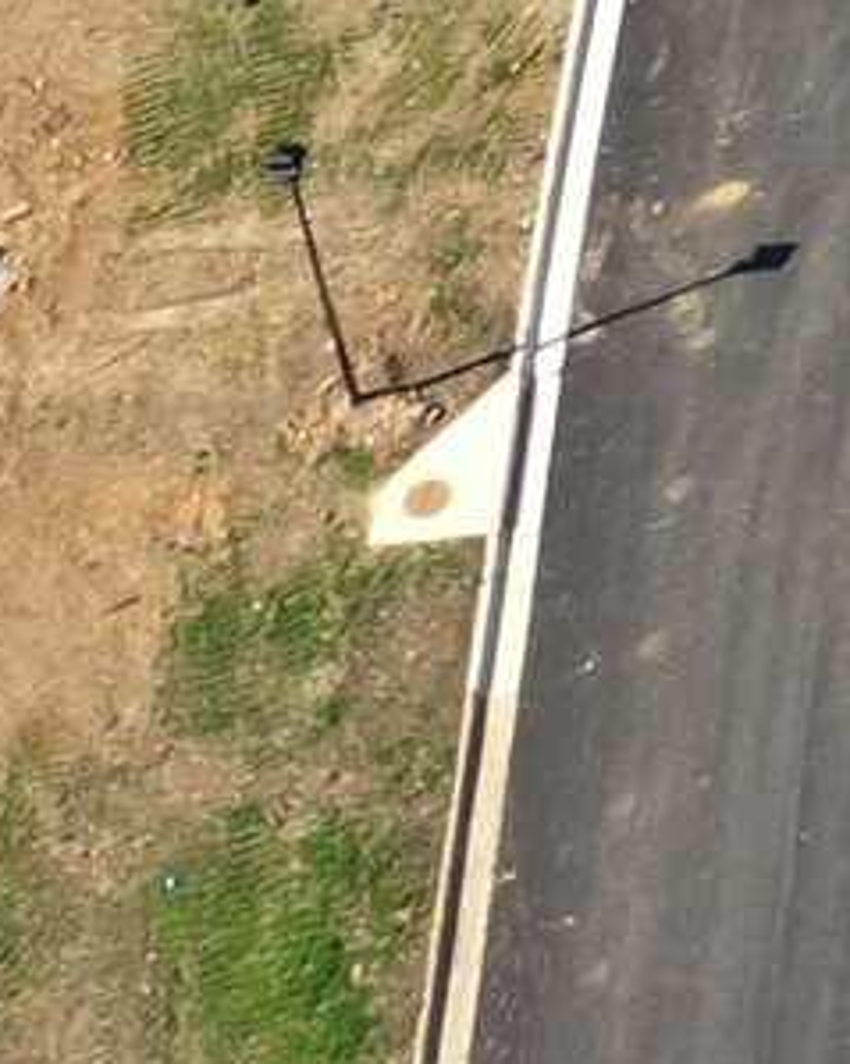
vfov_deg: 6.4
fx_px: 8495
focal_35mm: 270
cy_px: -2395
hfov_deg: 5.0
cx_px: 3560
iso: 100
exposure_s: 1/40
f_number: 3.2
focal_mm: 10.26
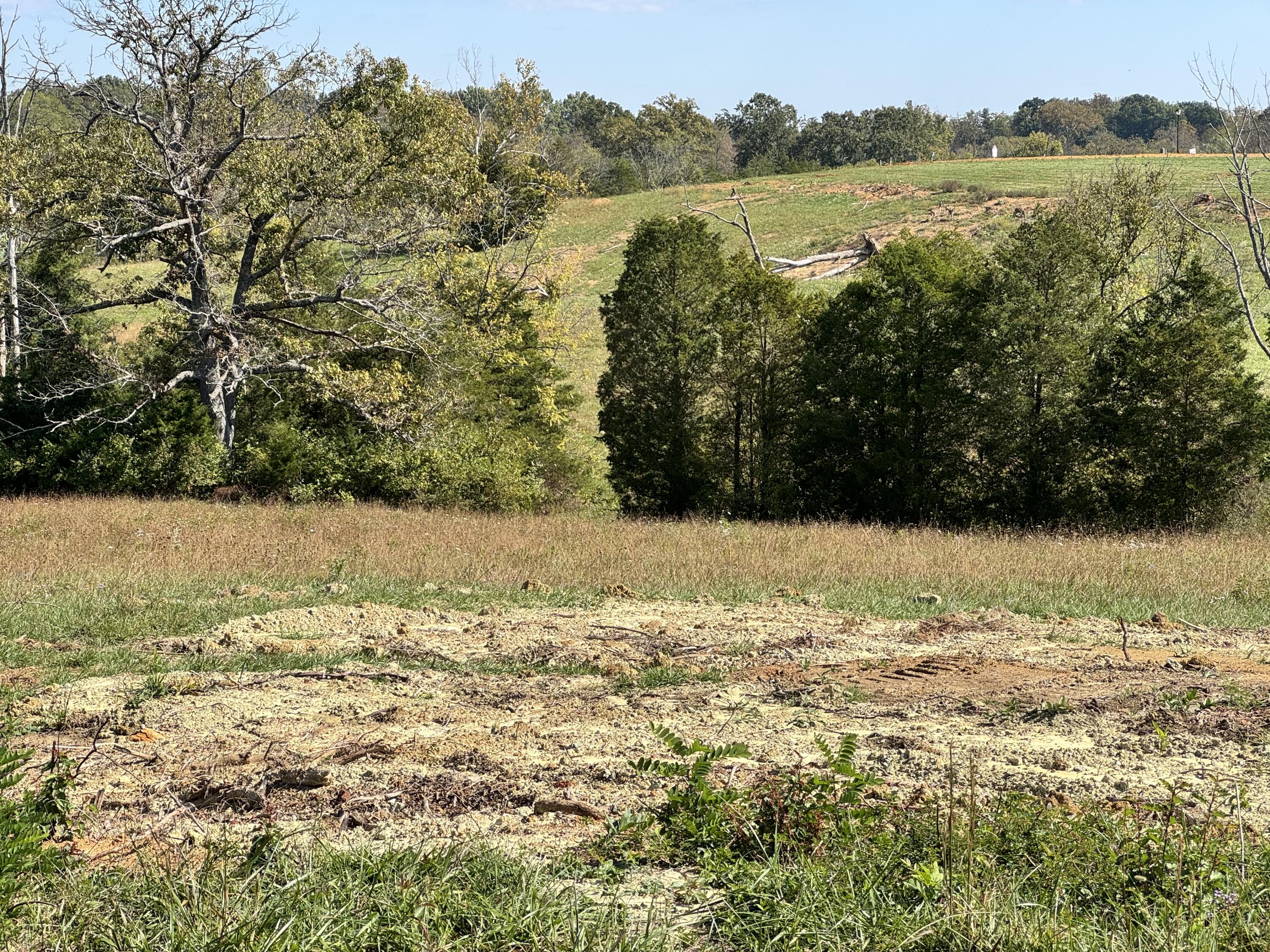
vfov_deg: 19.1
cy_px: 476
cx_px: 635
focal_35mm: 77
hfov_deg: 25.3
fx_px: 2825
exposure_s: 1/582
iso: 25
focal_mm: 9
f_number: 2.8
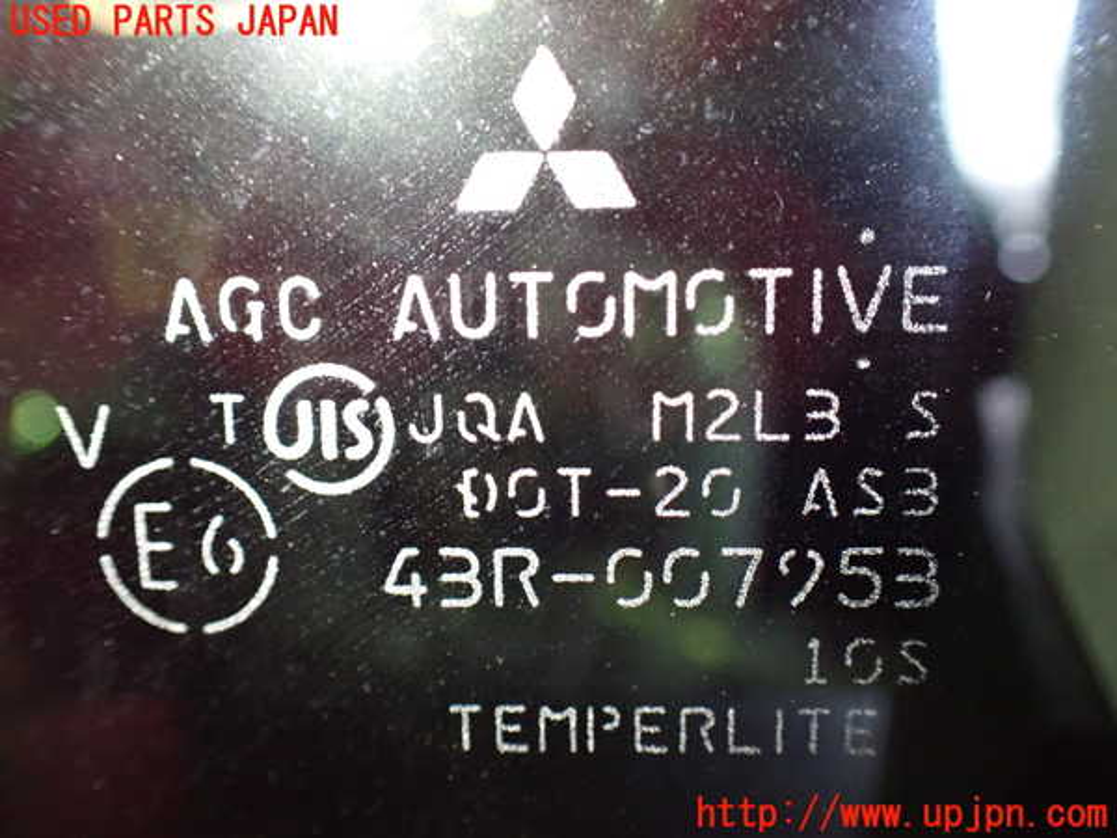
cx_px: 558
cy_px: 419
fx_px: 968
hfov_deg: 60.0
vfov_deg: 46.8
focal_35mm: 30
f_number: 2.3
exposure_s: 1/30
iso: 1000
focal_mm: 5.4
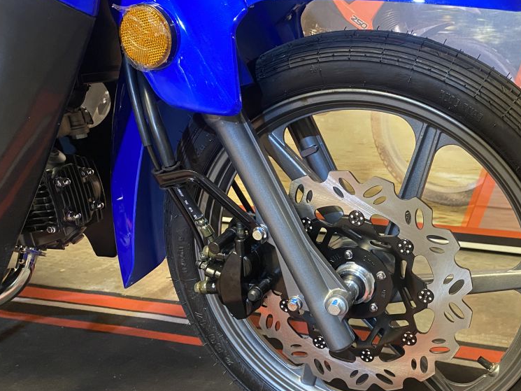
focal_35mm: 37
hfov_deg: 49.2
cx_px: 351
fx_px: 557
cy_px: 260
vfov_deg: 38.3
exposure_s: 1/33
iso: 400
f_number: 1.8
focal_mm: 4.25
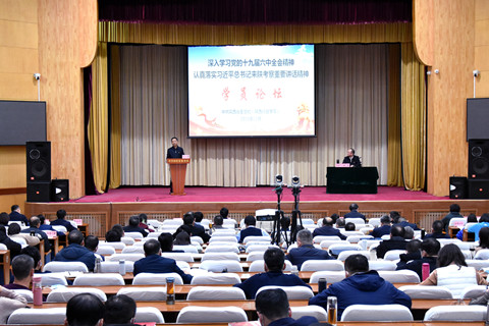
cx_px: 244
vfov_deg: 34.2
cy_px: 163
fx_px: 530
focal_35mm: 39
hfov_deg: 49.6
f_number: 4
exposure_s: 1/25
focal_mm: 26
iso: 1600
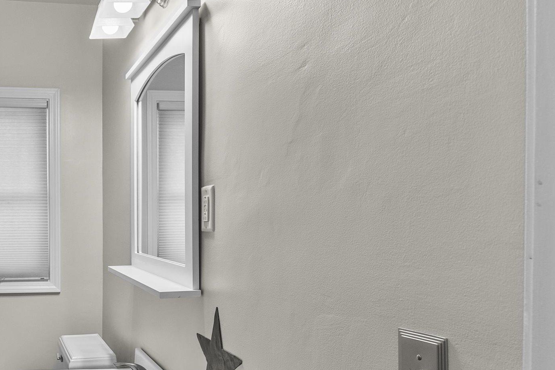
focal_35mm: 32
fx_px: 499
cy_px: 232
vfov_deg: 40.5
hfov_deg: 52.0
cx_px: 66
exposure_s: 1/4
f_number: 8
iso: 1000
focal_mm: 14.6
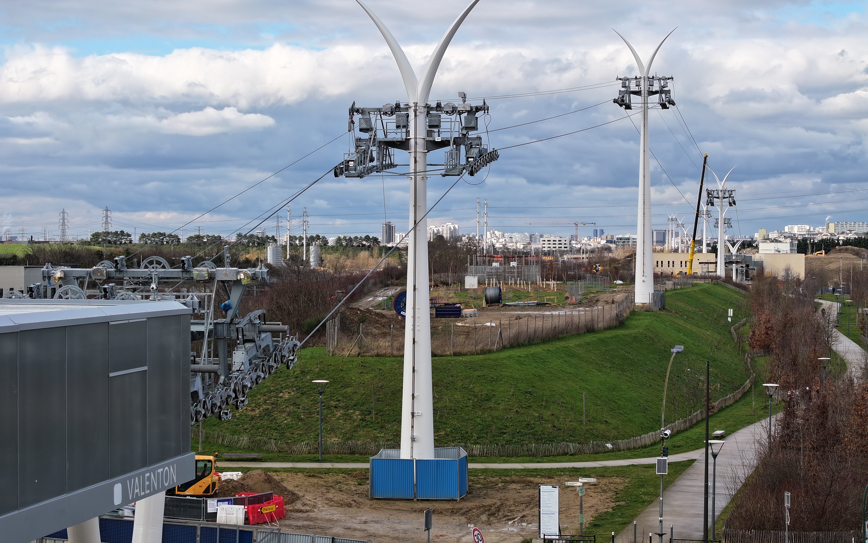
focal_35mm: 75
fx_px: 1774
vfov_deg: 17.4
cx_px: 431
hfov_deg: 27.5
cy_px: 232
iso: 160
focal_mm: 19.35
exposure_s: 1/100
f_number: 2.8
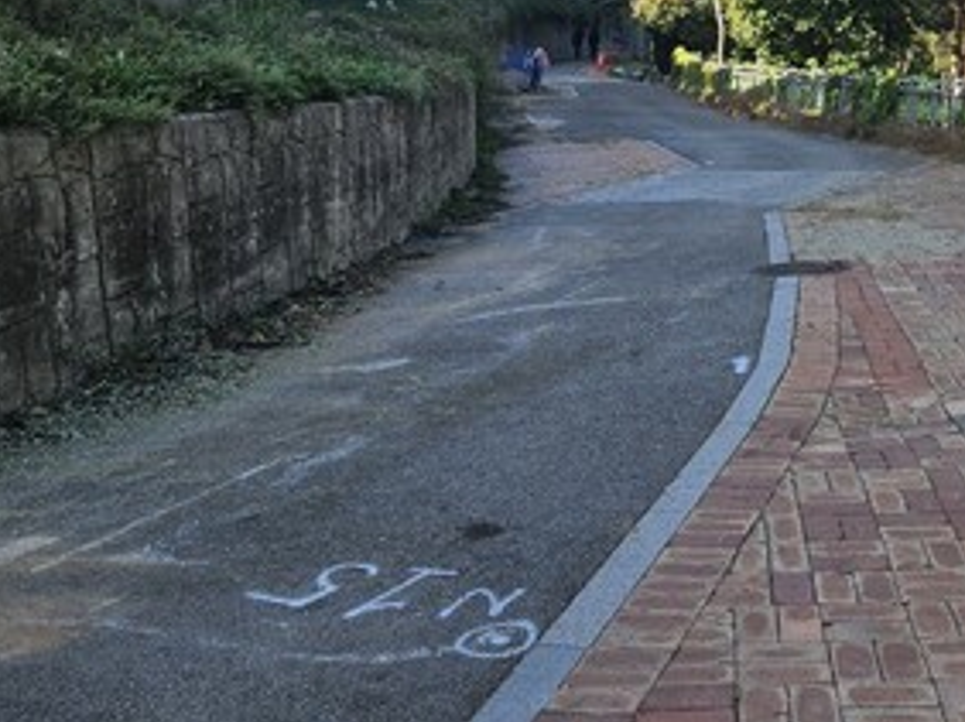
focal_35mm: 49
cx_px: 732
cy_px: 236
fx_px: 1365
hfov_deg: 37.9
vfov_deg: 29.4
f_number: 1.8
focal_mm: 5.4
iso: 25
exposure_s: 1/556
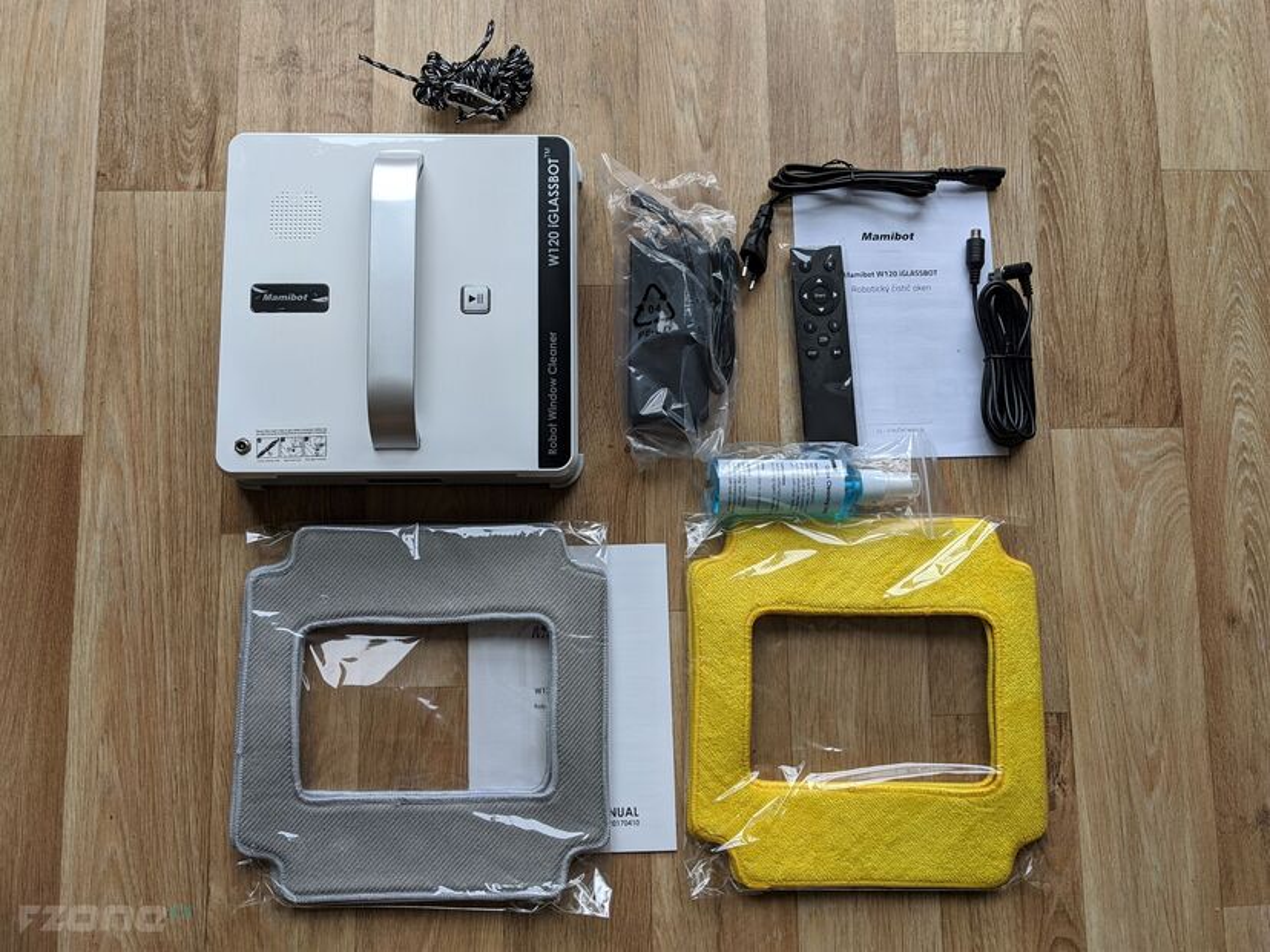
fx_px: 991
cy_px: 476
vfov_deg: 51.4
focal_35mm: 27
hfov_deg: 65.3
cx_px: 635
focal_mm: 4.38
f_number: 1.73
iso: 56
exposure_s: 1/150
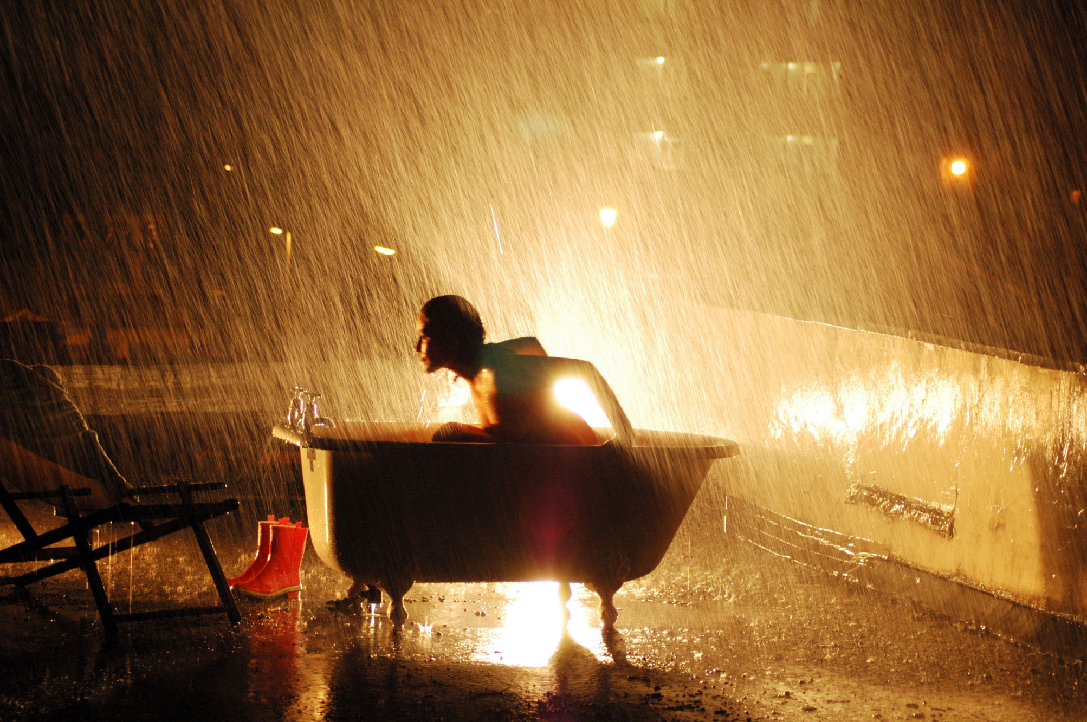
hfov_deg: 19.5
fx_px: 3167
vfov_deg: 13.0
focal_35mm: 105
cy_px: 361
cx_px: 544
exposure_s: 1/40
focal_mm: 70
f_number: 4
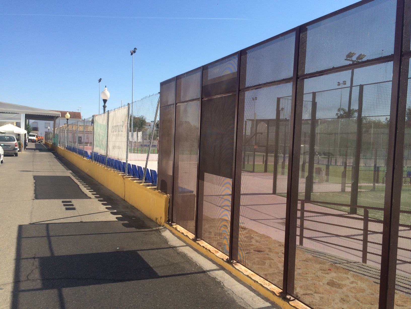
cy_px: 154
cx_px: 206
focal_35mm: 30
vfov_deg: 46.8
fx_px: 356
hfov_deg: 60.0
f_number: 2.2
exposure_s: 1/2283
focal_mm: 4.12
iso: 32
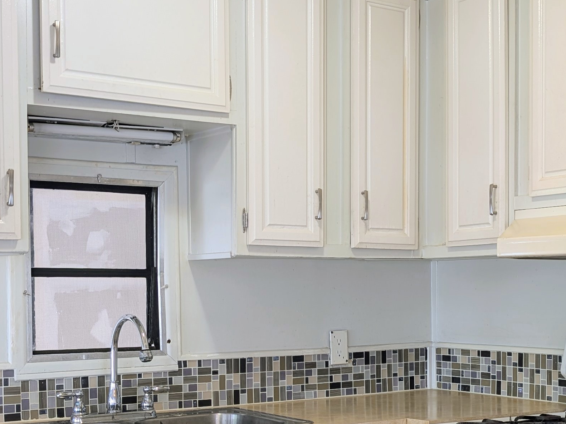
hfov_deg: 31.1
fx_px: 1014
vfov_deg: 23.4
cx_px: 326
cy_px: 330
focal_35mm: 62
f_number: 1.68
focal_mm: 6.9
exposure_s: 1/24
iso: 41
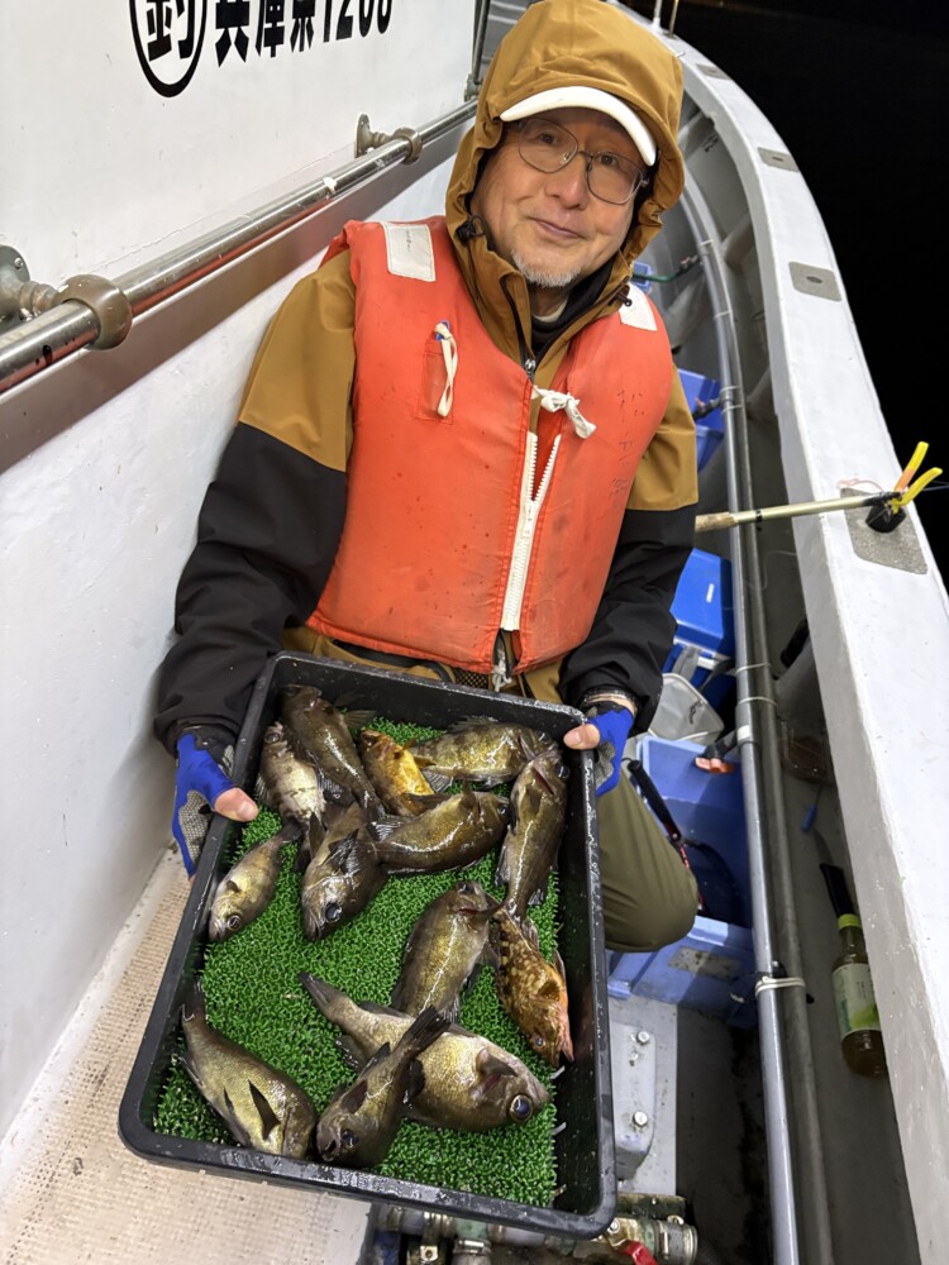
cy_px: 632
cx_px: 474
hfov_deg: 53.1
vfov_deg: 67.3
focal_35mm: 26
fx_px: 950
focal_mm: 5.96
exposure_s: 1/30
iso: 640
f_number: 1.6
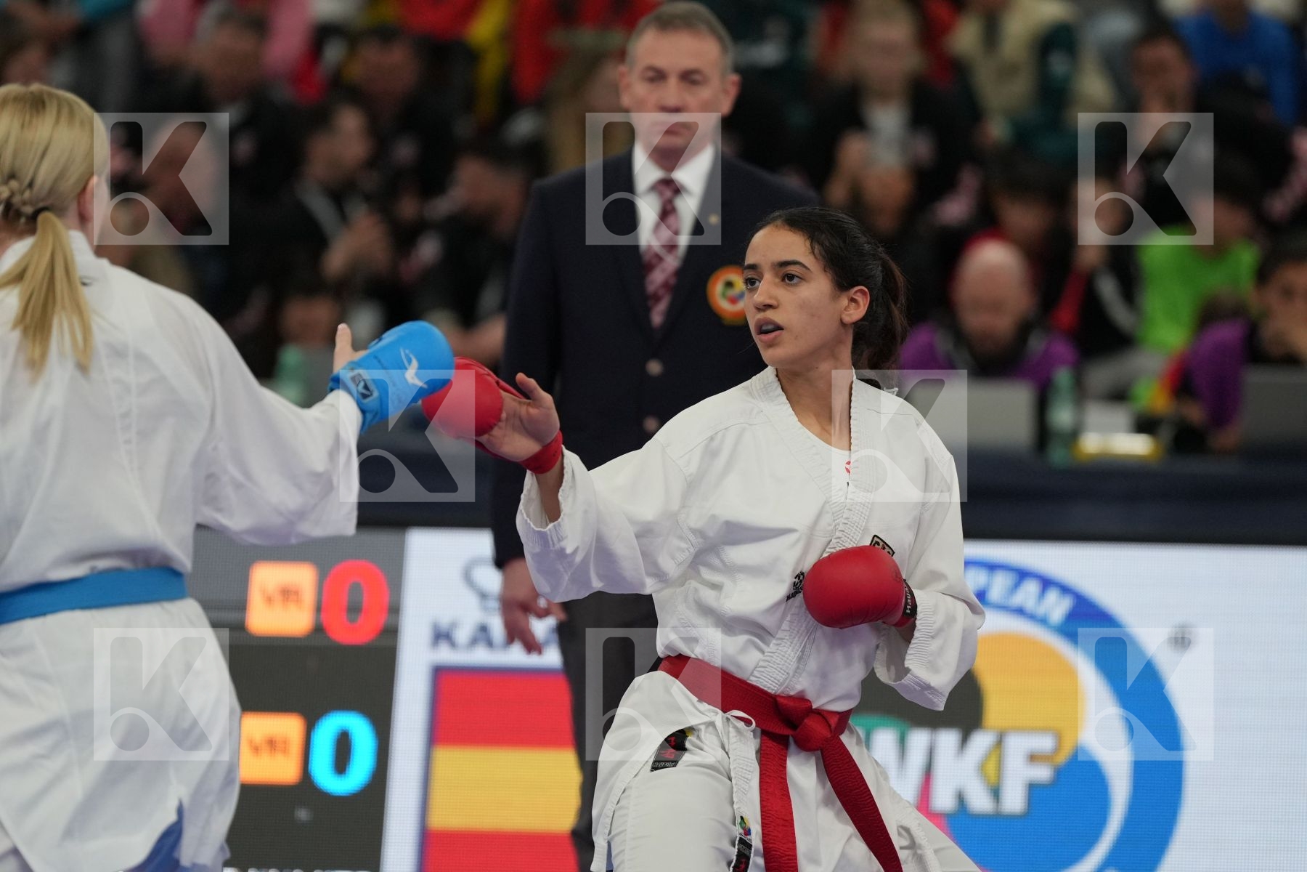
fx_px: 10891
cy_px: 436
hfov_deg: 6.9
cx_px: 654
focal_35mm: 300
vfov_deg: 4.6
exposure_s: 1/1000
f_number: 2.8
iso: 1600
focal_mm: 200
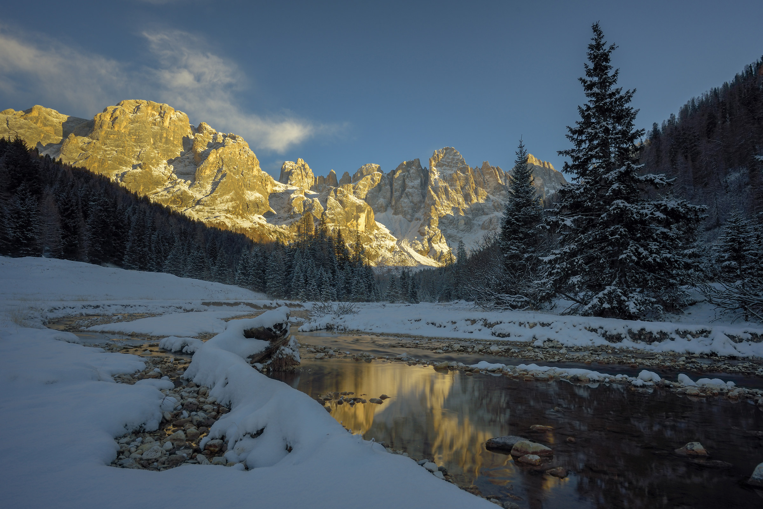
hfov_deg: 84.0
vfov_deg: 62.0
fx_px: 424
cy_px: 254
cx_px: 382
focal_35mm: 20
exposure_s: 3
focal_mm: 20
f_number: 10
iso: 100
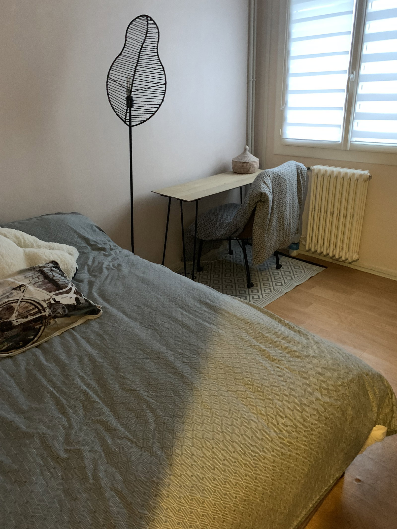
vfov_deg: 67.3
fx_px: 398
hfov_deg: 53.1
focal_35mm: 26
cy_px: 264
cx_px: 198
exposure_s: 1/29
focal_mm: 4.25
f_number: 1.8
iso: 800
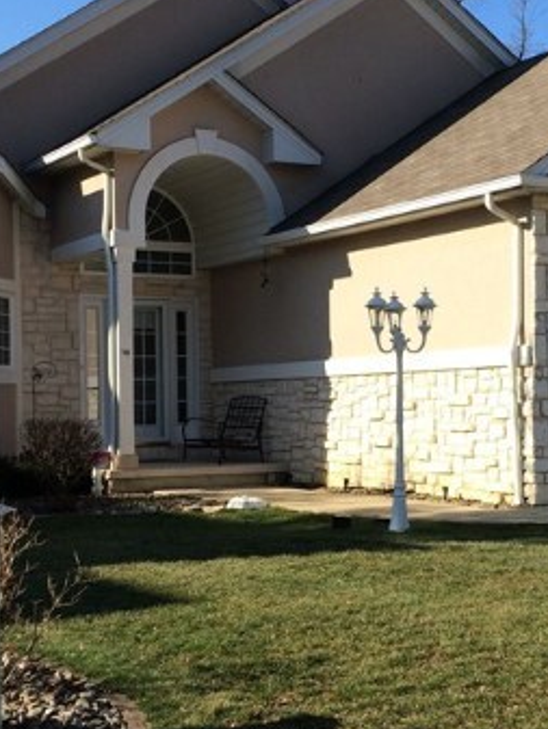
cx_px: 364
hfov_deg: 22.2
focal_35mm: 66
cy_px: 400
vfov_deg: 29.4
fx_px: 1392
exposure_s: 1/1368
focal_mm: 4.15
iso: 32
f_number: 2.2
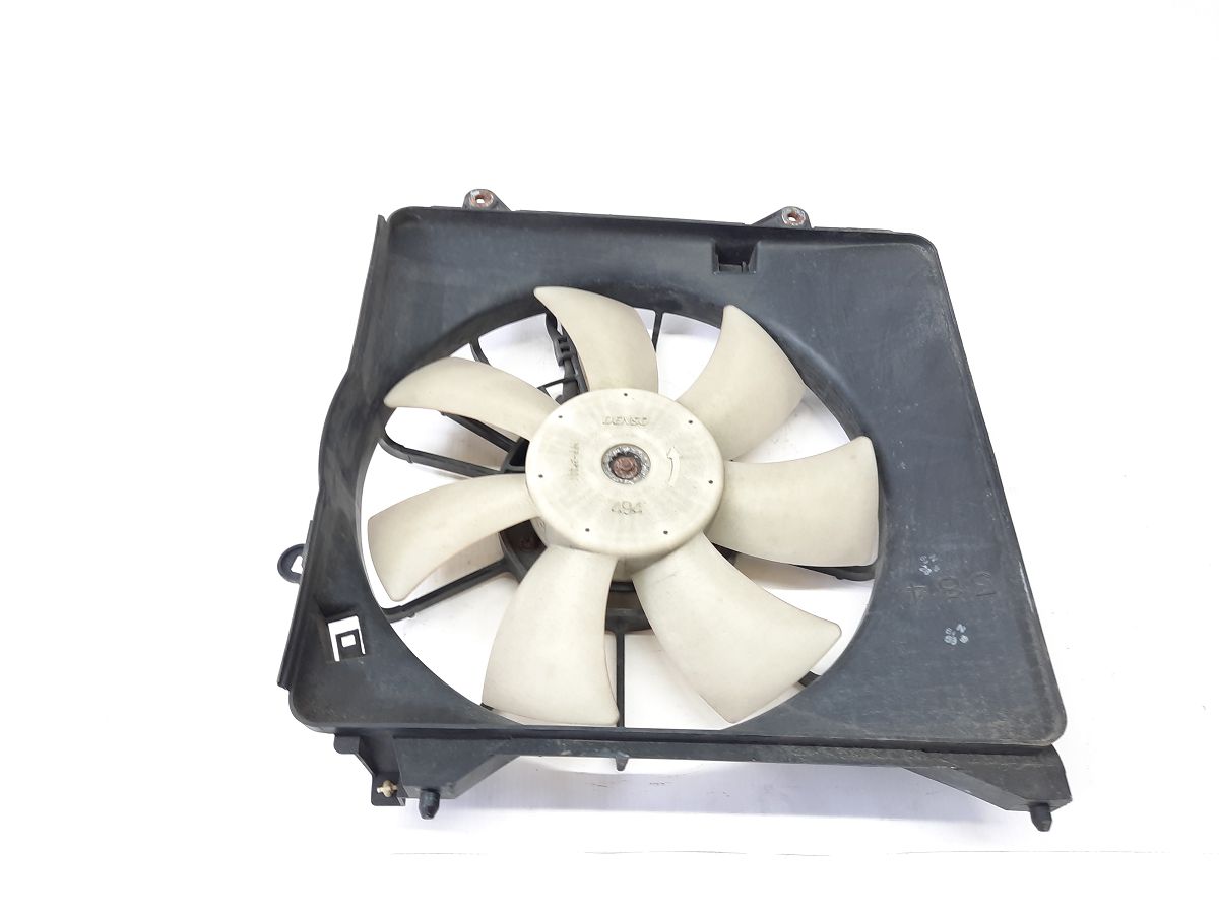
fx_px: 880
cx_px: 610
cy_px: 457
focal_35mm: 25
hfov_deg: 69.4
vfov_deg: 54.9
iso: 125
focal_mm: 4.6
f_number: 2
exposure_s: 1/50
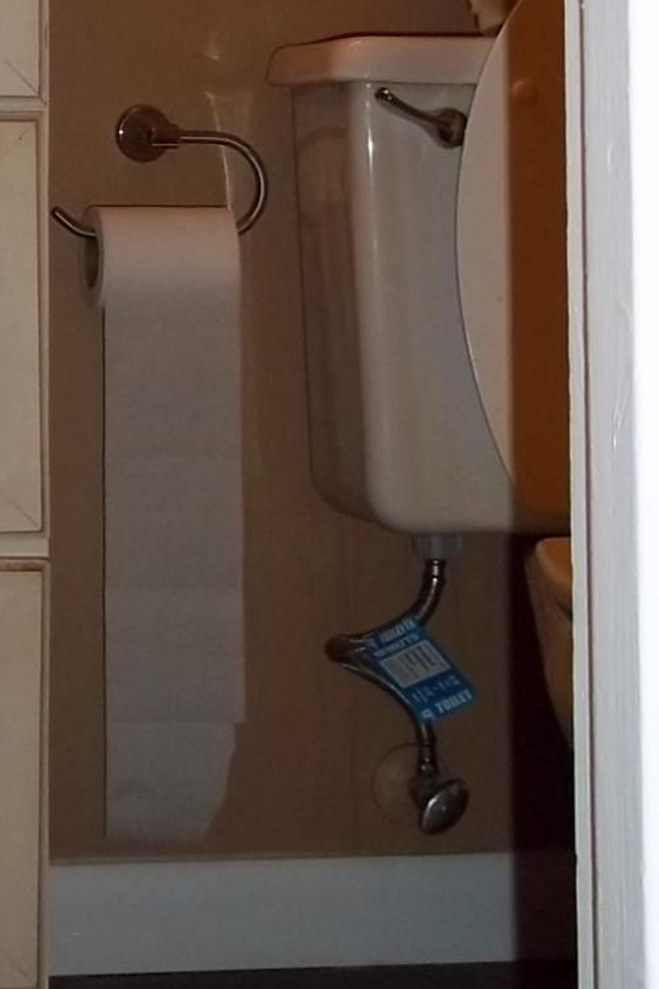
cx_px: -314
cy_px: -20
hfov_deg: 13.1
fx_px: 2718
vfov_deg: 19.9
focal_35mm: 99
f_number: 3.1
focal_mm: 6.5
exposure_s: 1/30
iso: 160
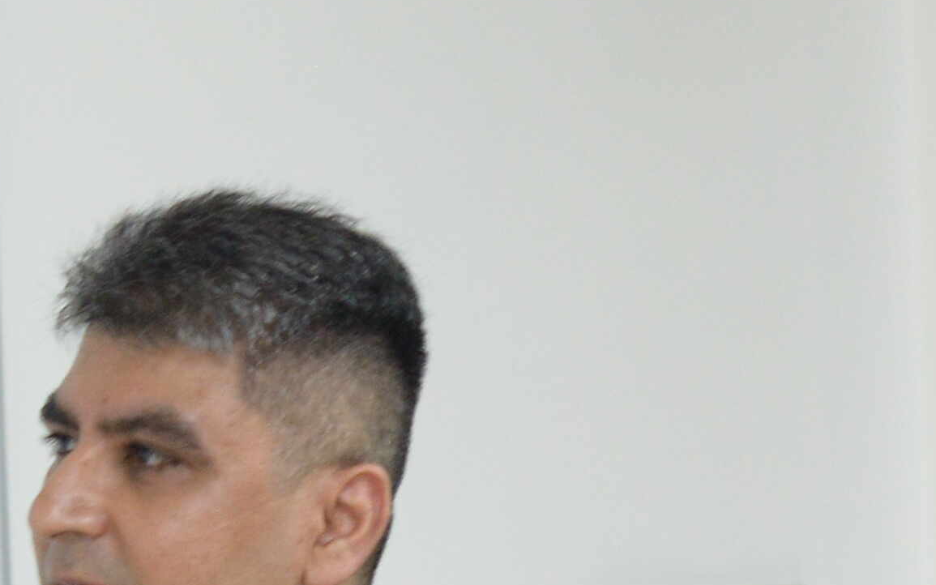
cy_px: 869
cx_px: -175
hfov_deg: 5.1
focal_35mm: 414
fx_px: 10561
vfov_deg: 3.2
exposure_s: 1/100
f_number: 4.5
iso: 2000
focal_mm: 85
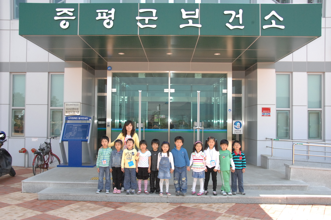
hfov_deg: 57.3
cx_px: 166
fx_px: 303
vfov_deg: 39.9
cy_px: 110
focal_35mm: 33
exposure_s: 1/250
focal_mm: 22
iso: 800
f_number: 10
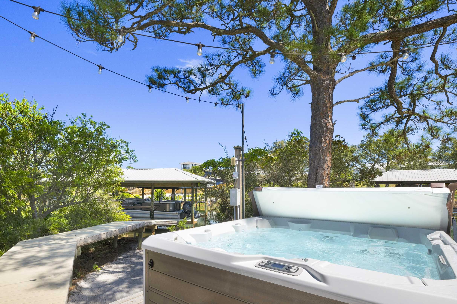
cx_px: 211
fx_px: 241
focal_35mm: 19
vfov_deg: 63.9
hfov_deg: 86.7
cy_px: 184
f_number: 11
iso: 400
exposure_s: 1/320
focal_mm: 15
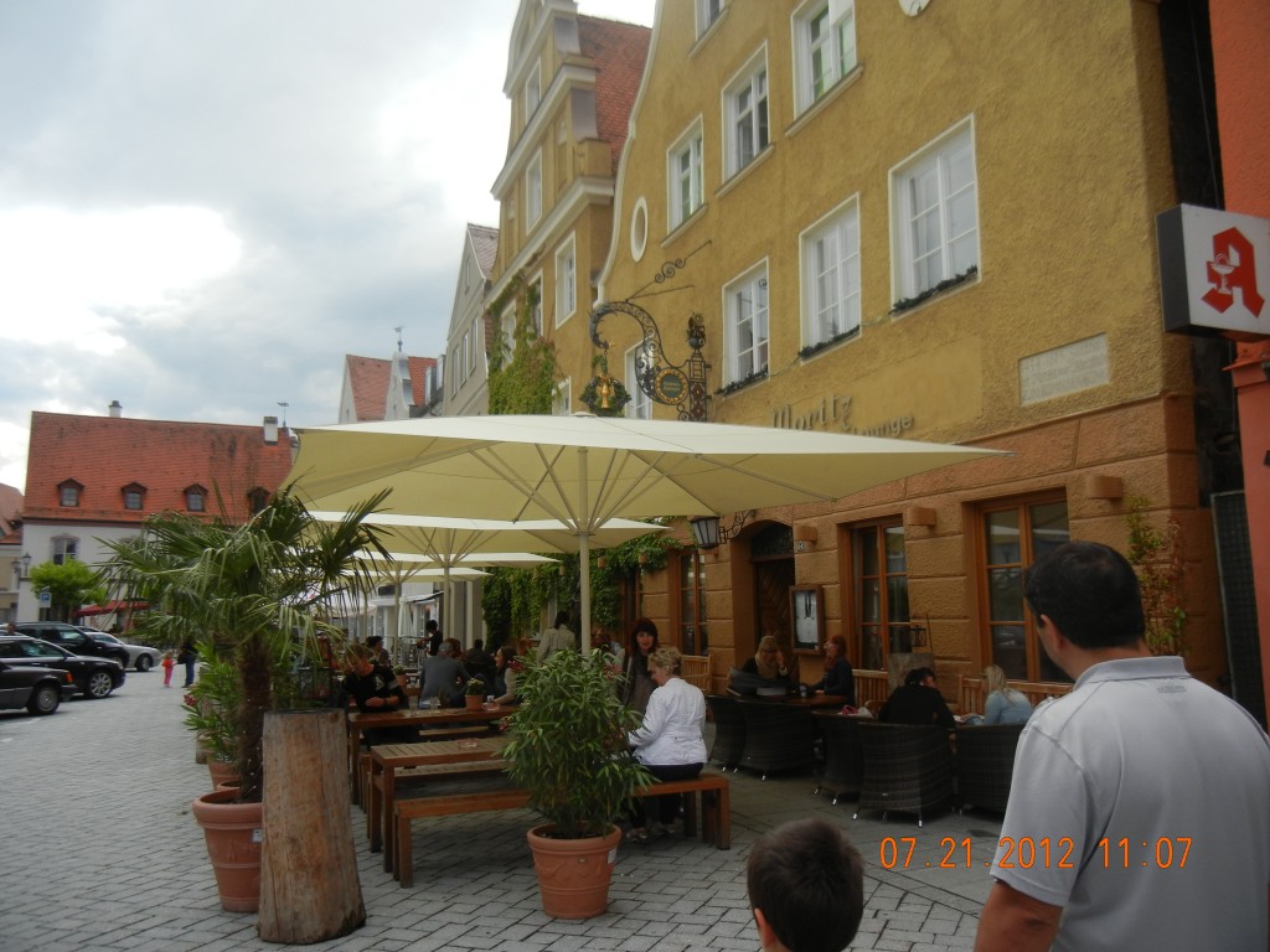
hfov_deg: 60.0
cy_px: 476
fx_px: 1101
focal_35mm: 30
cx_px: 635
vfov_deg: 46.8
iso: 160
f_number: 3.5
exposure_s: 1/735
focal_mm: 5.4
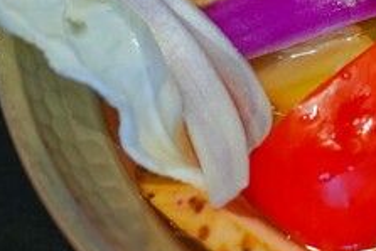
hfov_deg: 12.6
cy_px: -8
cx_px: 521
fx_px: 1630
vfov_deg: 8.8
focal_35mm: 156
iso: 125
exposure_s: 1/50
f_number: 2.8
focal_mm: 41
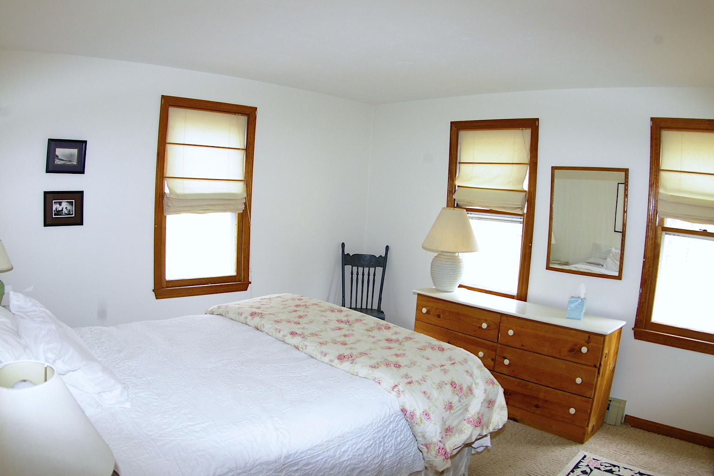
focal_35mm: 26
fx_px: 506
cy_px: 238
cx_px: 357
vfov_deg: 50.4
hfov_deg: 70.4
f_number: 8
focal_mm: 17
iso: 800
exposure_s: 1/45
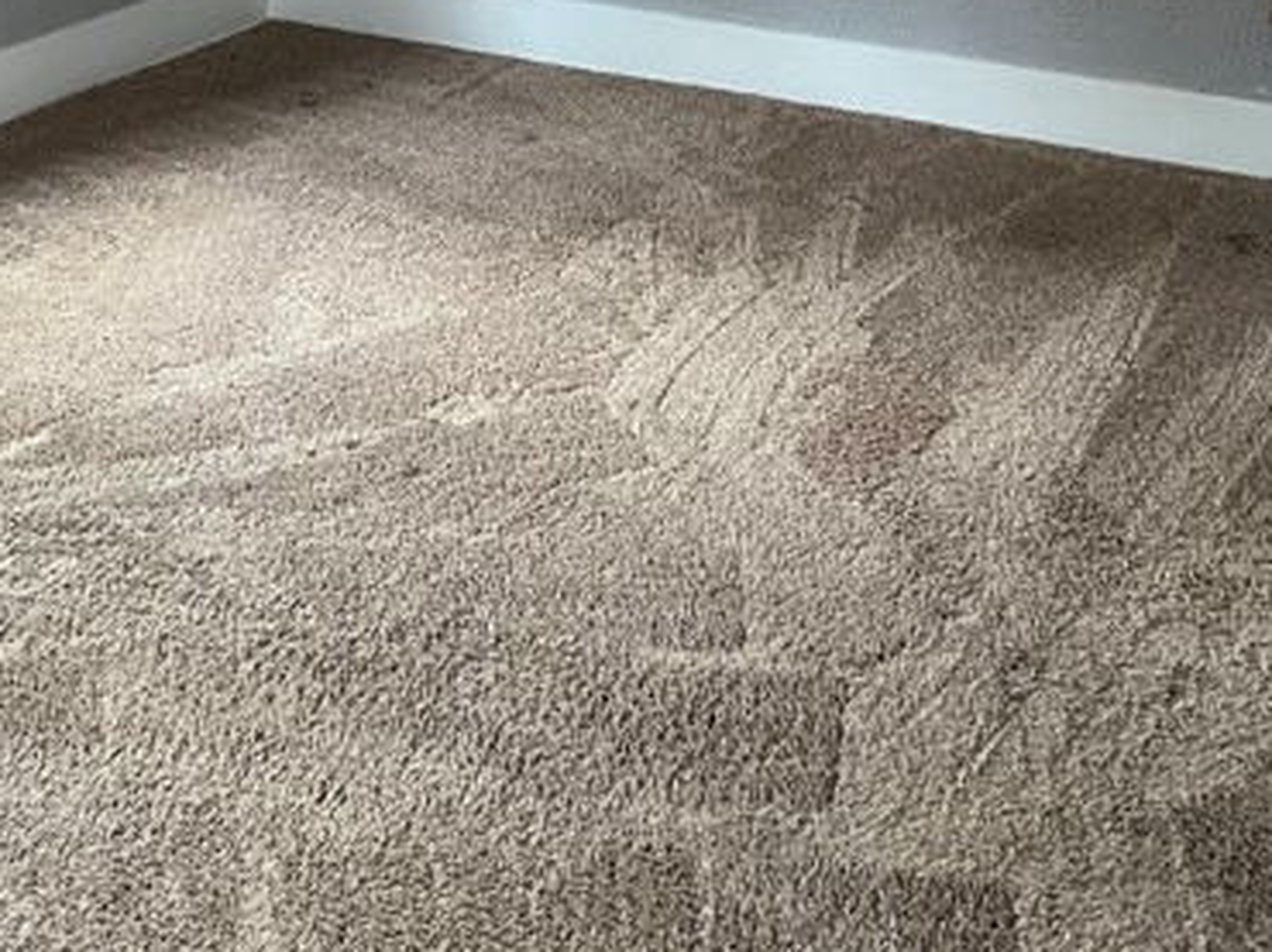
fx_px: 1983
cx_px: 643
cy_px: -210
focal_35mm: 54
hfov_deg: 35.6
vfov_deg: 24.3
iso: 320
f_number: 1.6
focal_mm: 5.1
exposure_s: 1/60
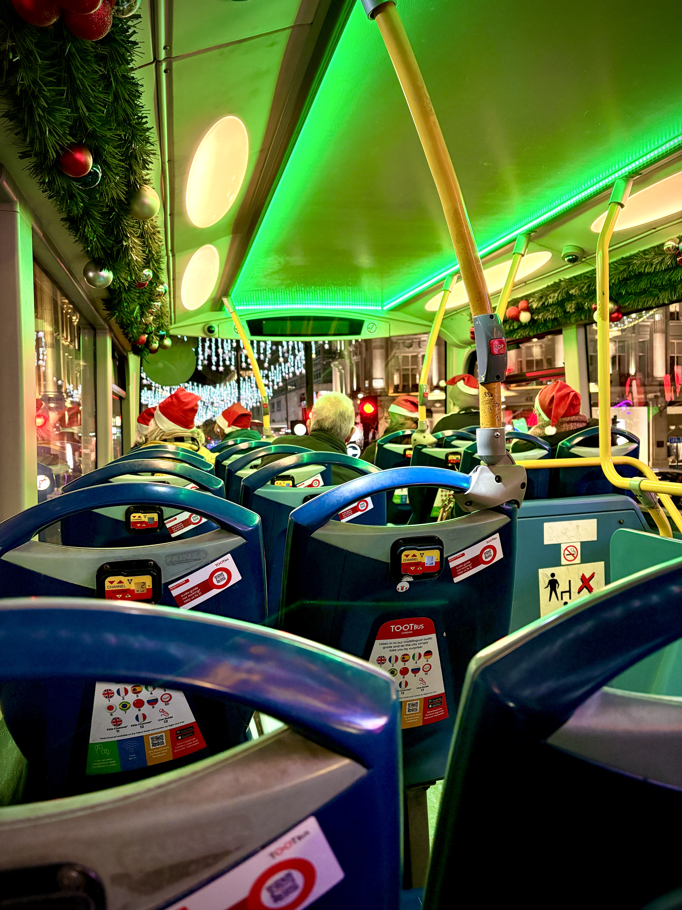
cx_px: 341
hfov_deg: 53.1
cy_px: 455
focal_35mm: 26
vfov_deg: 67.3
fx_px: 683
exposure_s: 1/50
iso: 400
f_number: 1.6
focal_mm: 5.96
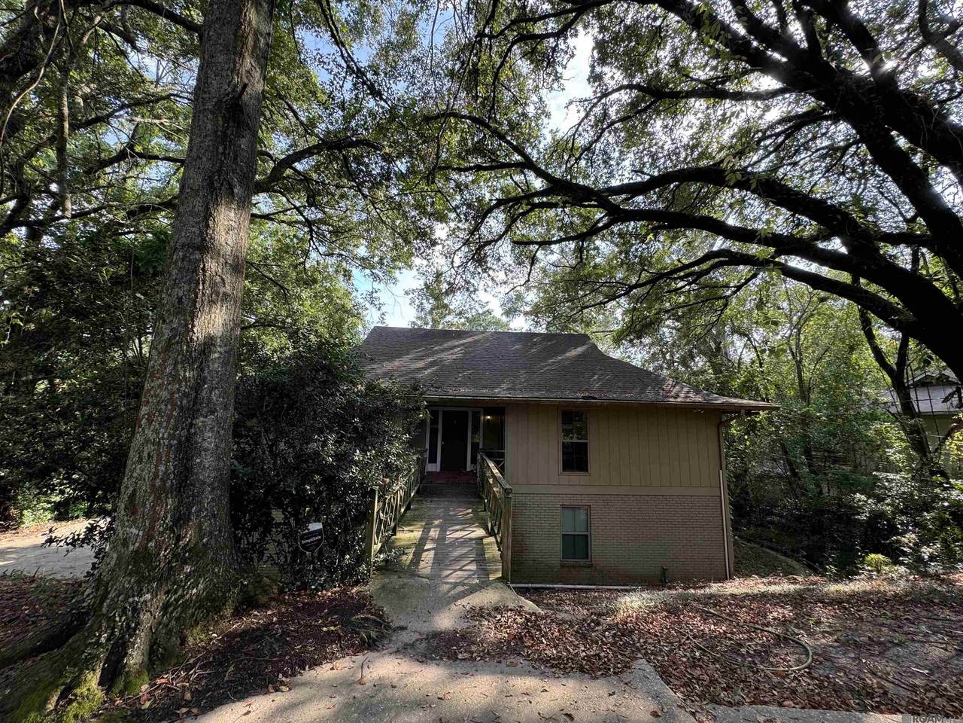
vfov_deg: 85.7
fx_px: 389
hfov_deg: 102.1
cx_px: 482
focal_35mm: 14
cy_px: 362
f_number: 2.2
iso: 40
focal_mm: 2.22
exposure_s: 1/149
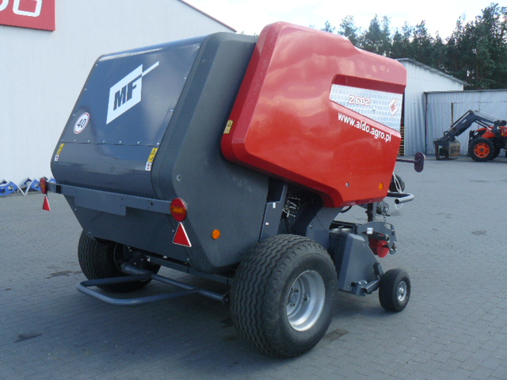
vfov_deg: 39.7
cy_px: 190
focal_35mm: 36
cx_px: 254
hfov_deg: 51.4
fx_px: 527
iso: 100
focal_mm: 6
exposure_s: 1/250
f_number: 4
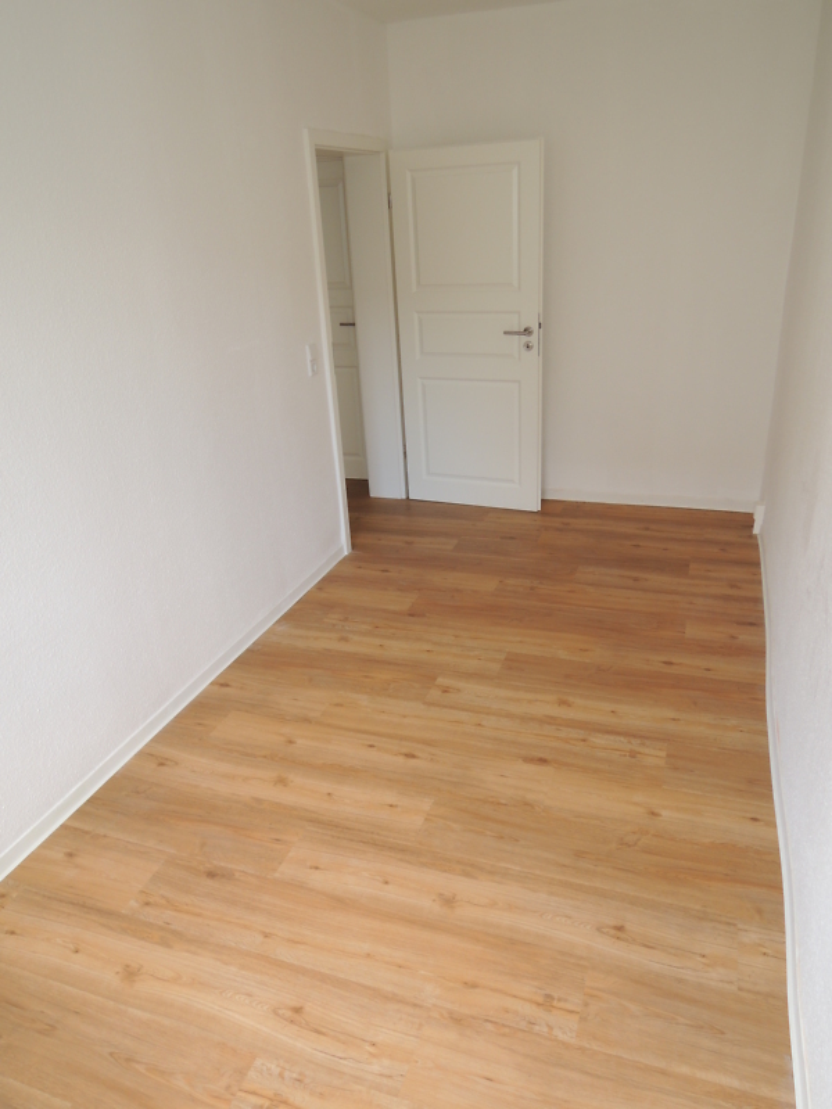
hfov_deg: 56.8
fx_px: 769
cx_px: 416
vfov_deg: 71.6
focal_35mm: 24
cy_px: 554
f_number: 2.8
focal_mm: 4.3
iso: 110
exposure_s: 1/40
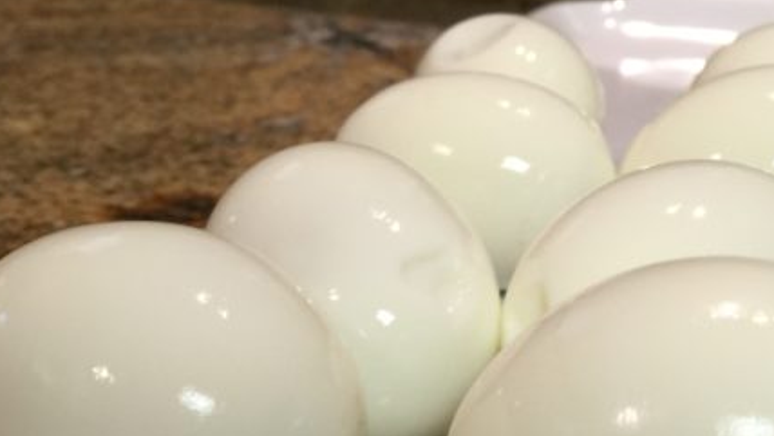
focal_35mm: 59
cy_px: 467
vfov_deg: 19.6
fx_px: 1211
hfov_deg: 35.0
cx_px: 530
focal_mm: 4.15
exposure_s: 1/15
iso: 64
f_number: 2.2
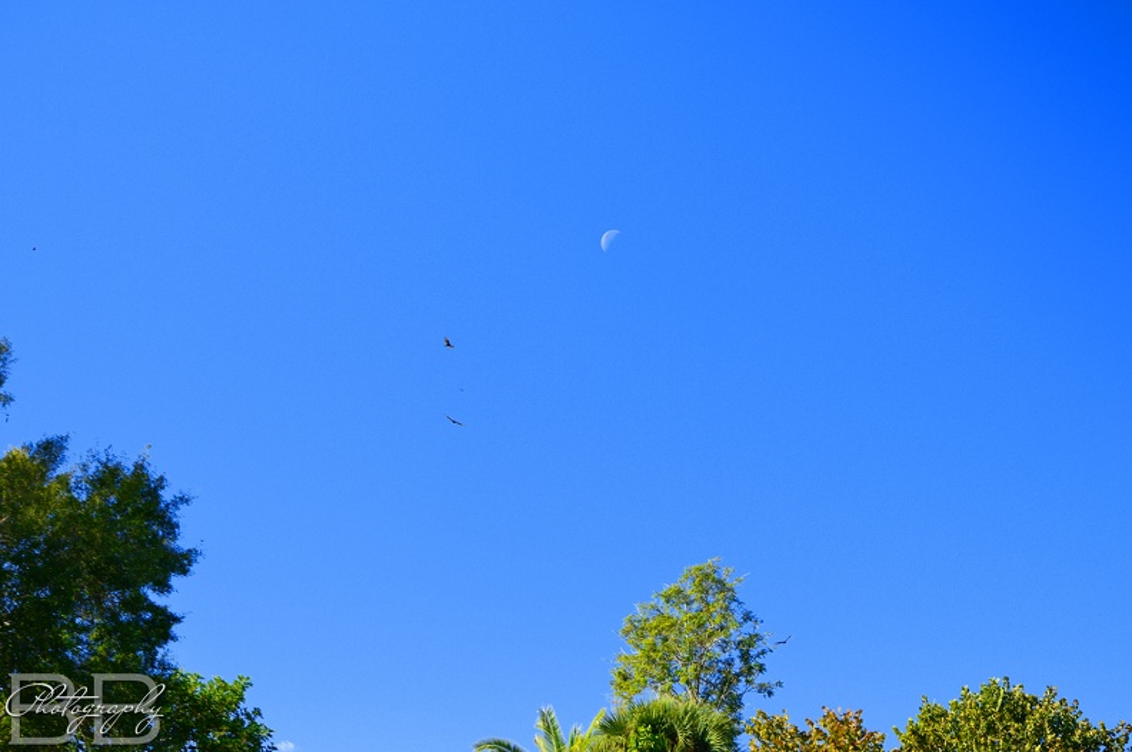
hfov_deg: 24.6
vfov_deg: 16.5
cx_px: 566
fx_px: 2591
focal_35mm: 82
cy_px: 376
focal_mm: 55
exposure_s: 1/125
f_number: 5.6
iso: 100
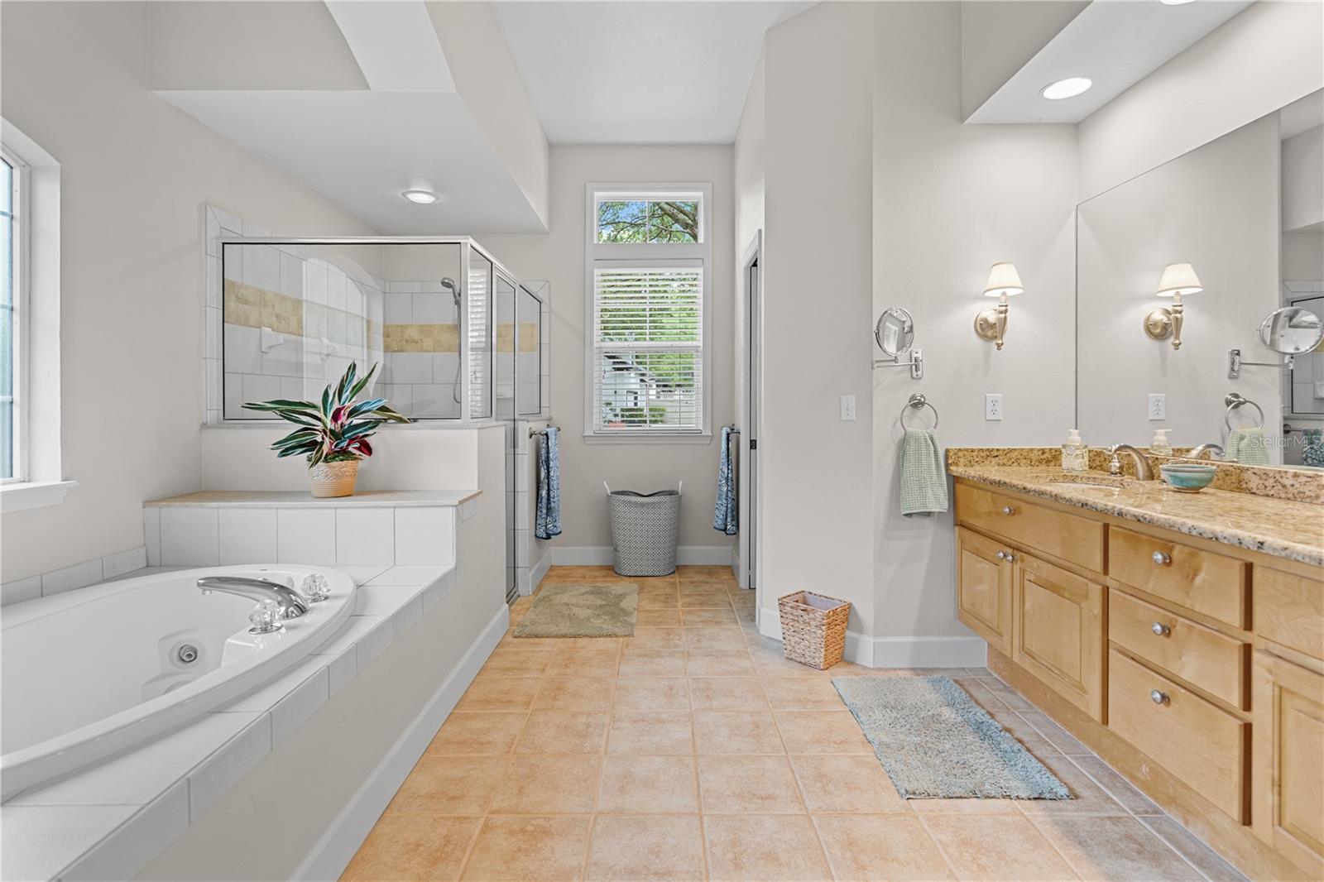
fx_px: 588
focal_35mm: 16
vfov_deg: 73.7
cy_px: 441
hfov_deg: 96.7
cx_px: 662
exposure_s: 1/3
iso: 125
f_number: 4
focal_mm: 16
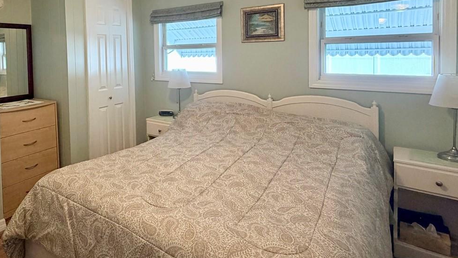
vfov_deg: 44.3
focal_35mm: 25
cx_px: 131
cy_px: 61
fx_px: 304
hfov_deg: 70.5
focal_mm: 2.22
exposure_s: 1/120
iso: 250
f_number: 2.2
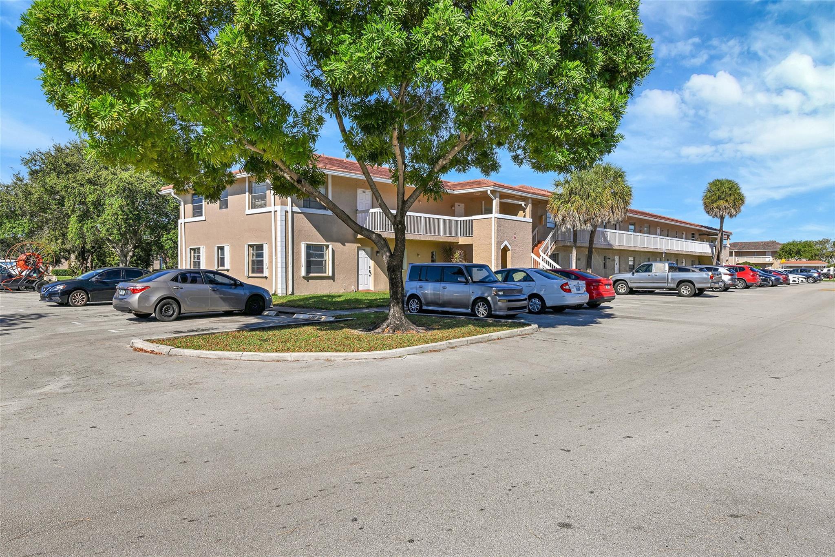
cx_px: 418
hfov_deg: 78.6
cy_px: 278
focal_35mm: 22
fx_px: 510
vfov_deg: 57.2
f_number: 10
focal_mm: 22
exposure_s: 1/125
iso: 80
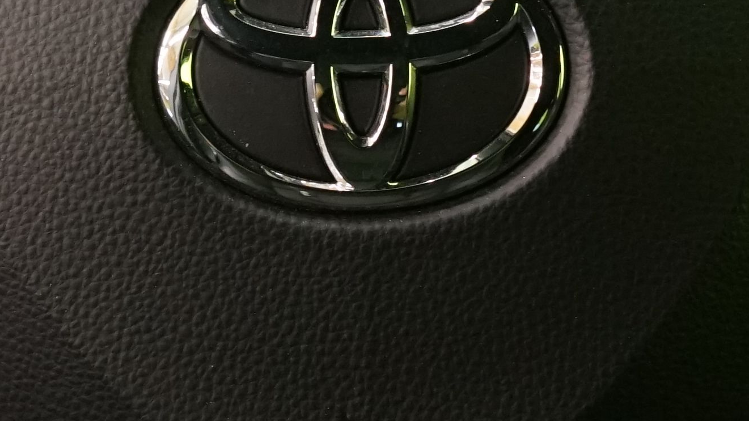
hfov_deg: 15.6
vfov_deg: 8.8
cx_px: 338
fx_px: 2741
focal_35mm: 138
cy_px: 103
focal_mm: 29
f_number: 5.6
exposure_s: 1/20
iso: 2500
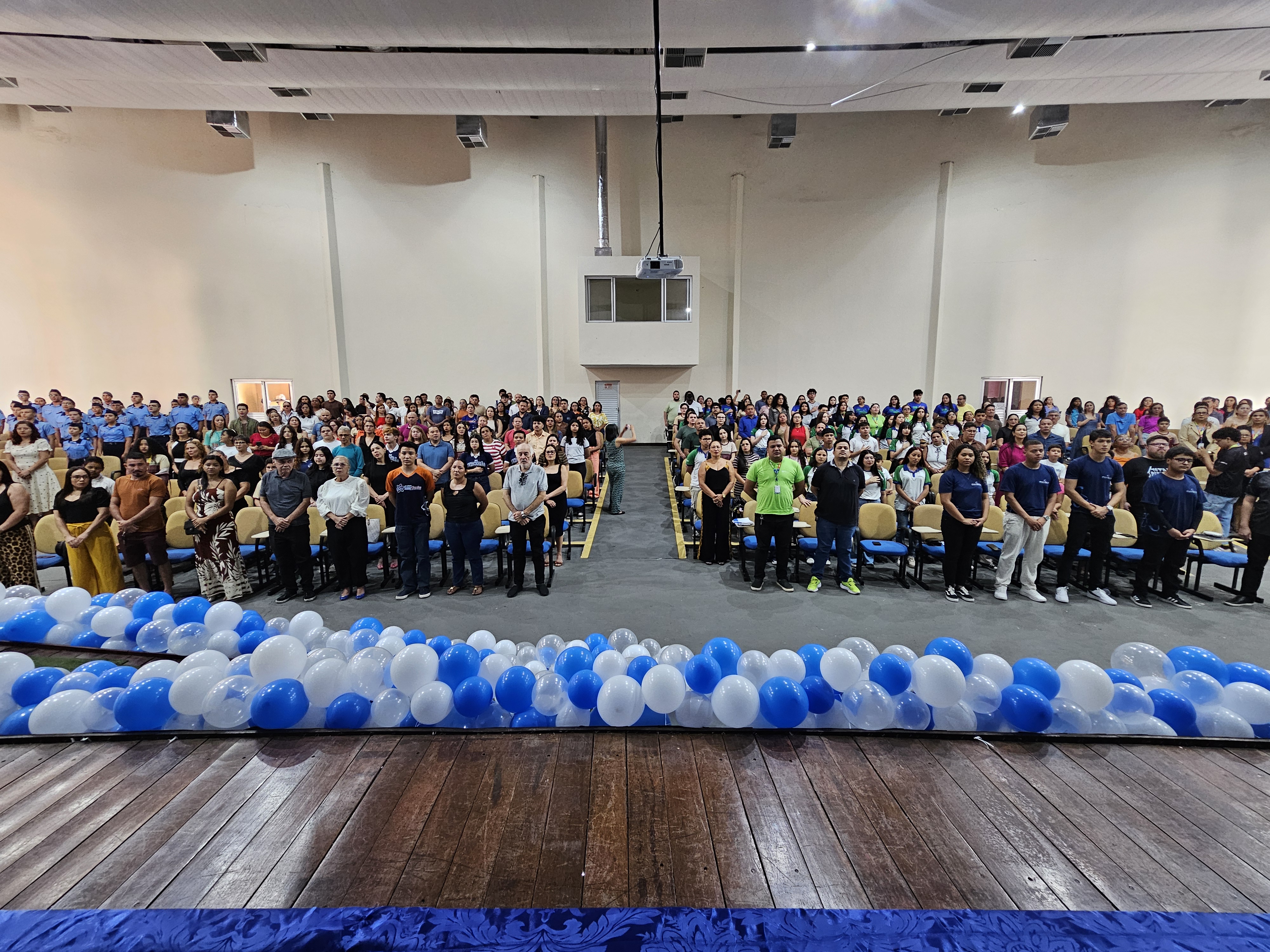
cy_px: 476
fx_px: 477
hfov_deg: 106.2
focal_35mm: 13
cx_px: 635
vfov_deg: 89.9
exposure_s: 1/30
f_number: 2.2
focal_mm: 2.2
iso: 320
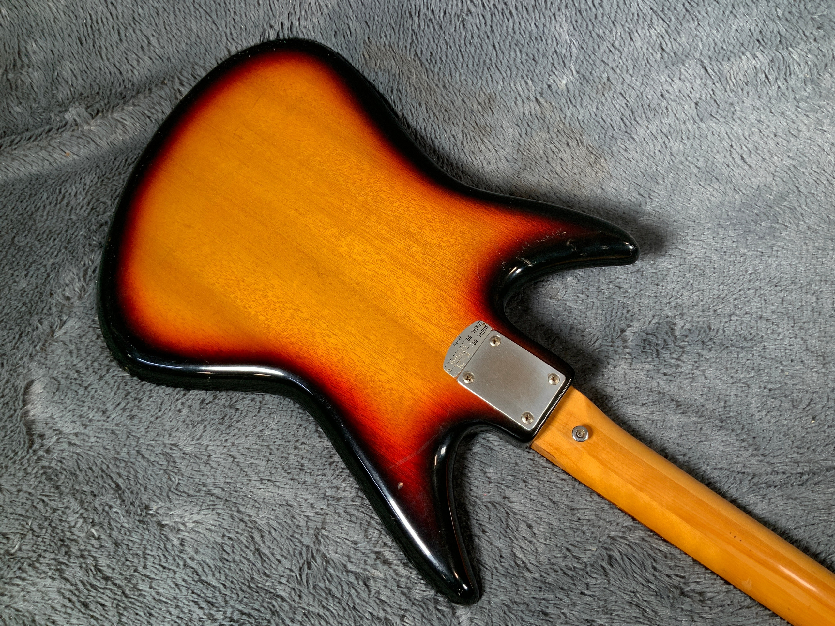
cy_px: 313
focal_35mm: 29
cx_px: 418
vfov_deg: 48.2
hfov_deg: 61.7
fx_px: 700
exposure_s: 1/104
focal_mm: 3
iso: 50
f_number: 1.8
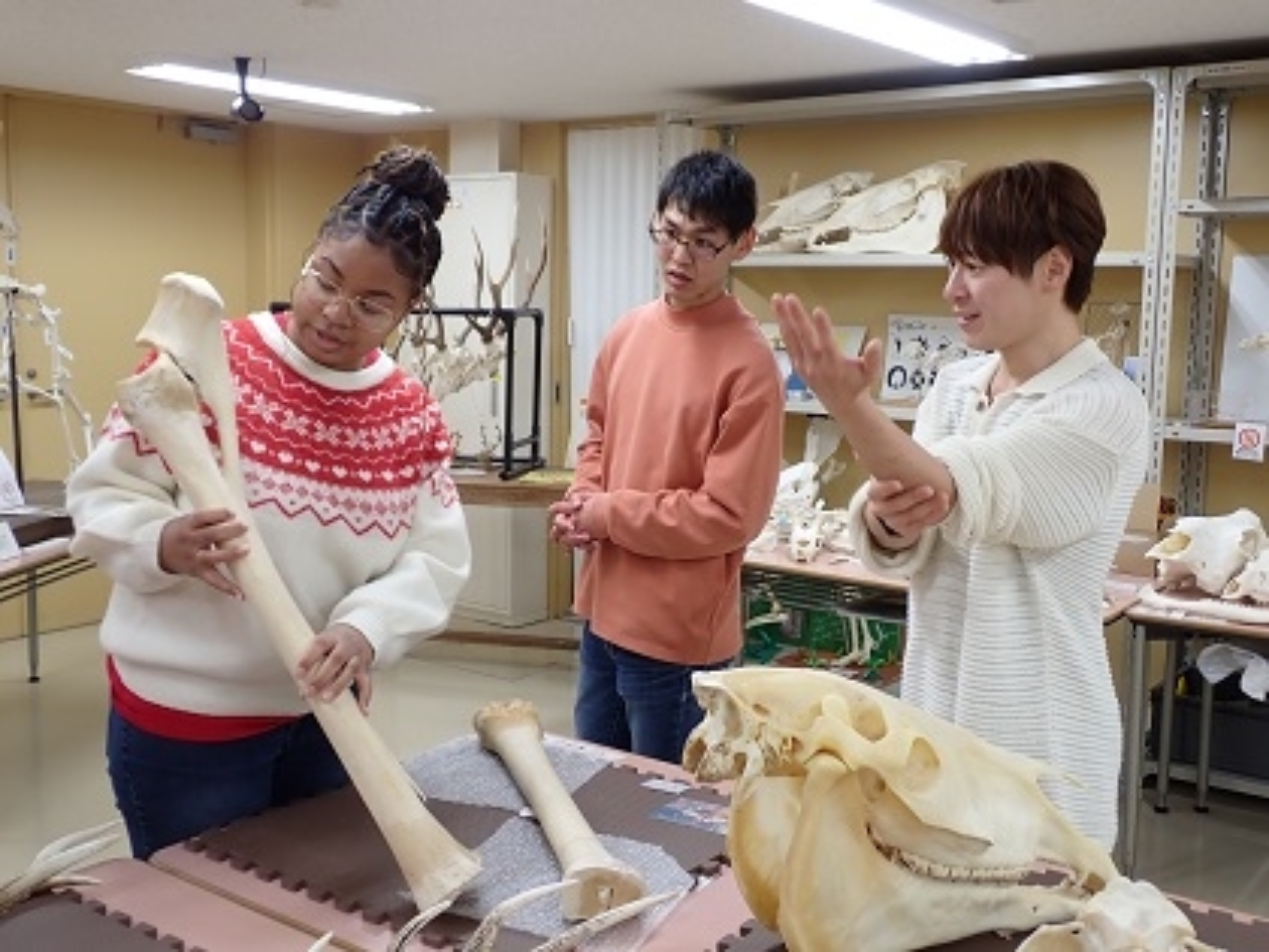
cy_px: 476
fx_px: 1393
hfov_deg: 49.0
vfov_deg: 37.7
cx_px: 634
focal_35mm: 38
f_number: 2.7
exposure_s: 1/80
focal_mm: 6.83
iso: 160
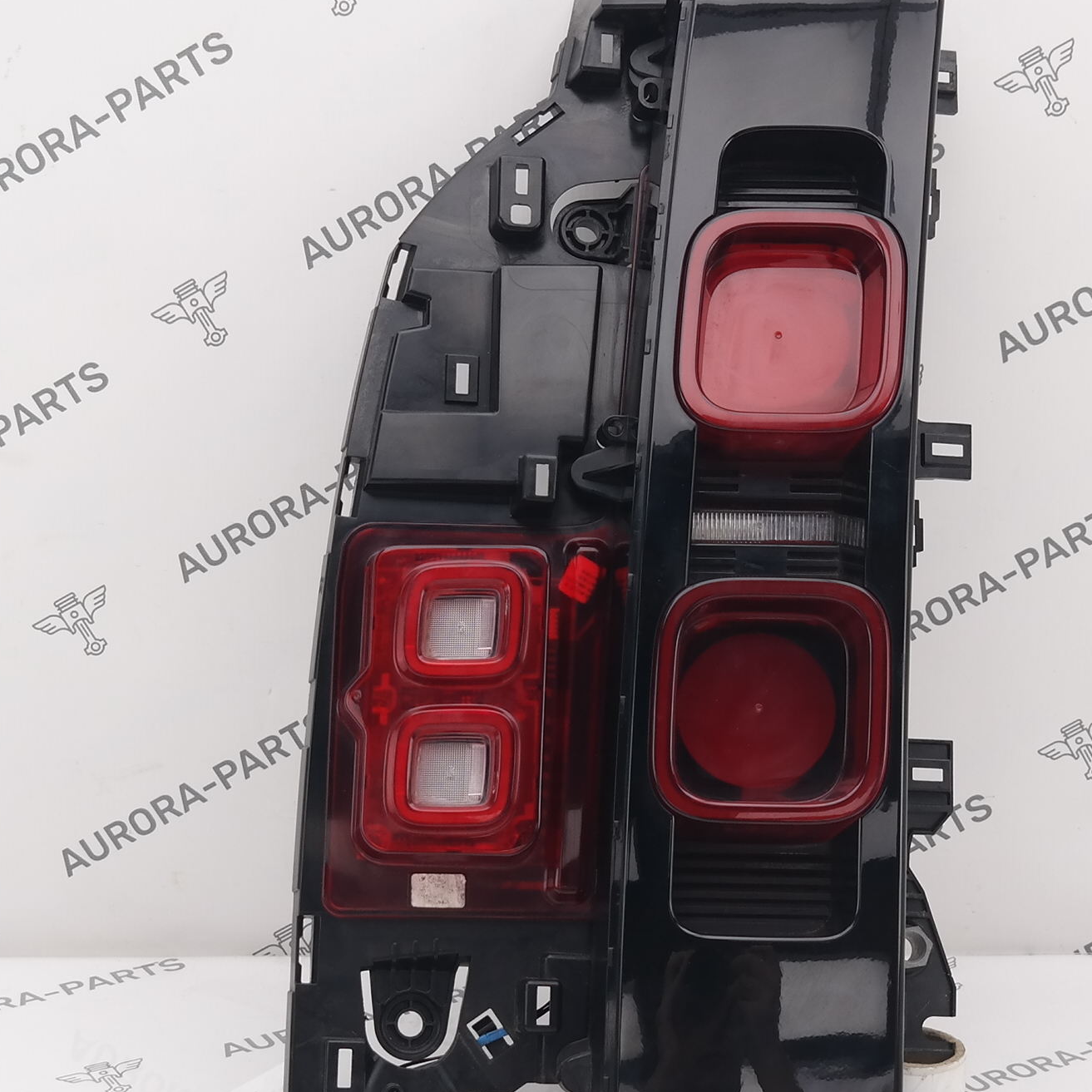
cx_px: 633
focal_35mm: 73
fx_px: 2605
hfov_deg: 23.6
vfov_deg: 23.7
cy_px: 556
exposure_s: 1/100
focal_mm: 19
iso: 100
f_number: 4
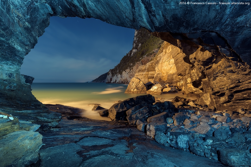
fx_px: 146
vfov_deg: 59.5
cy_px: 84
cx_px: 126
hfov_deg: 81.2
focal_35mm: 21
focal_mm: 14
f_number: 9
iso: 200
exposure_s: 142
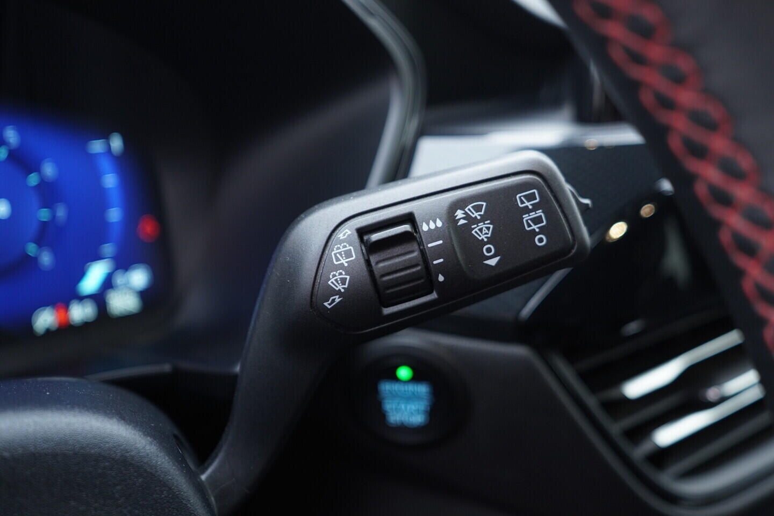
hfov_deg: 53.1
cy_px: 258
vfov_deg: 36.9
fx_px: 774
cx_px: 387
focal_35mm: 36
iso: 400
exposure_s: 1/40
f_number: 2.8
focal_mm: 24
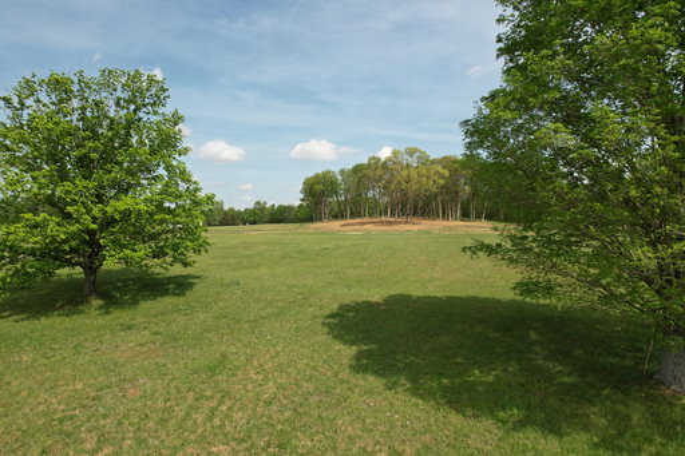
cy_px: 228
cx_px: 342
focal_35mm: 22
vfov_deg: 57.2
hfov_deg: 78.6
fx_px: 418
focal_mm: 8.38
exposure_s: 1/1600
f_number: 2.8
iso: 100
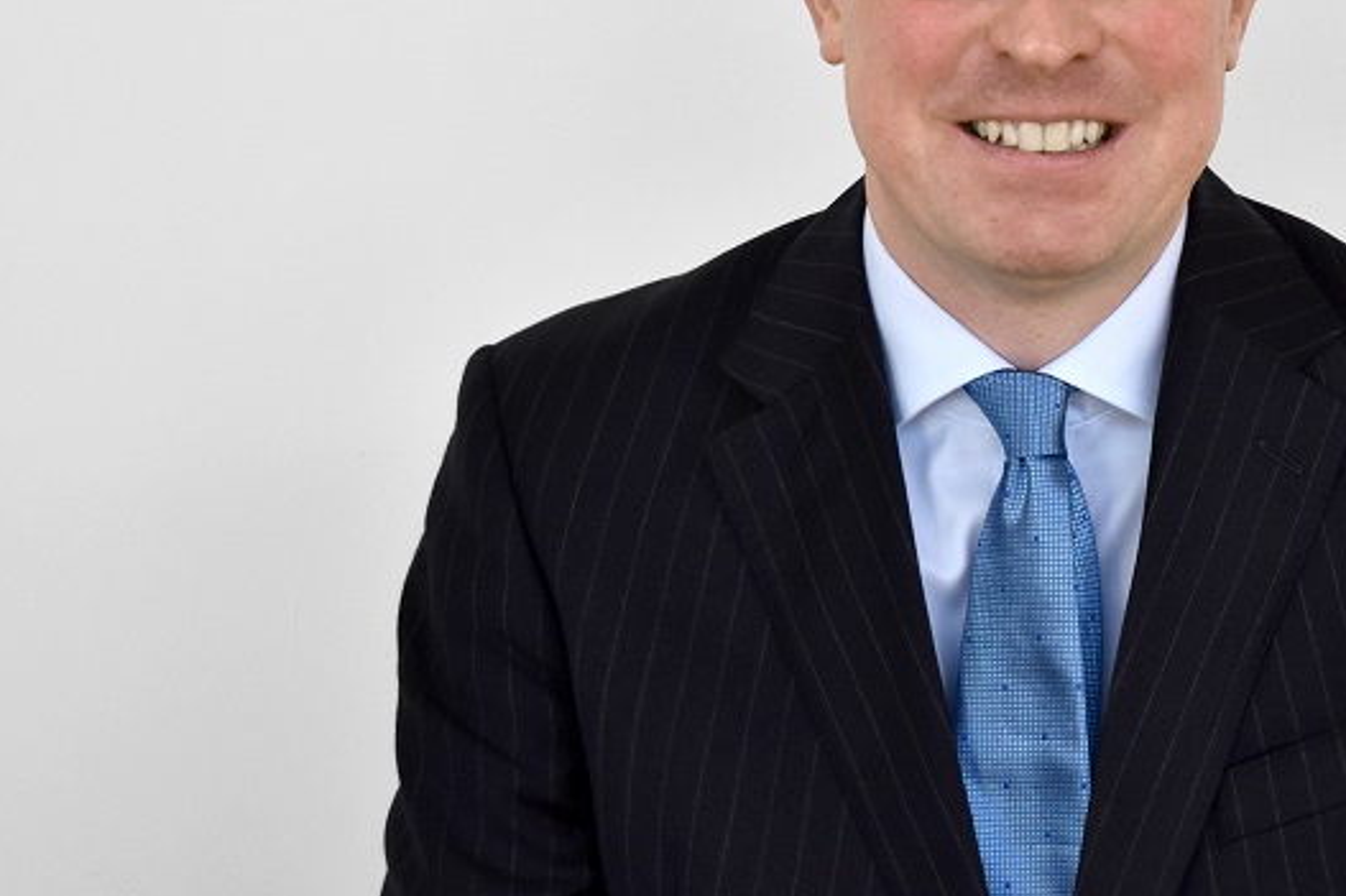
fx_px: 3136
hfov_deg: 23.8
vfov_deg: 16.2
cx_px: 1129
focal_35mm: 84
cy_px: 213
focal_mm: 31
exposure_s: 1/200
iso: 800
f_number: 4.2
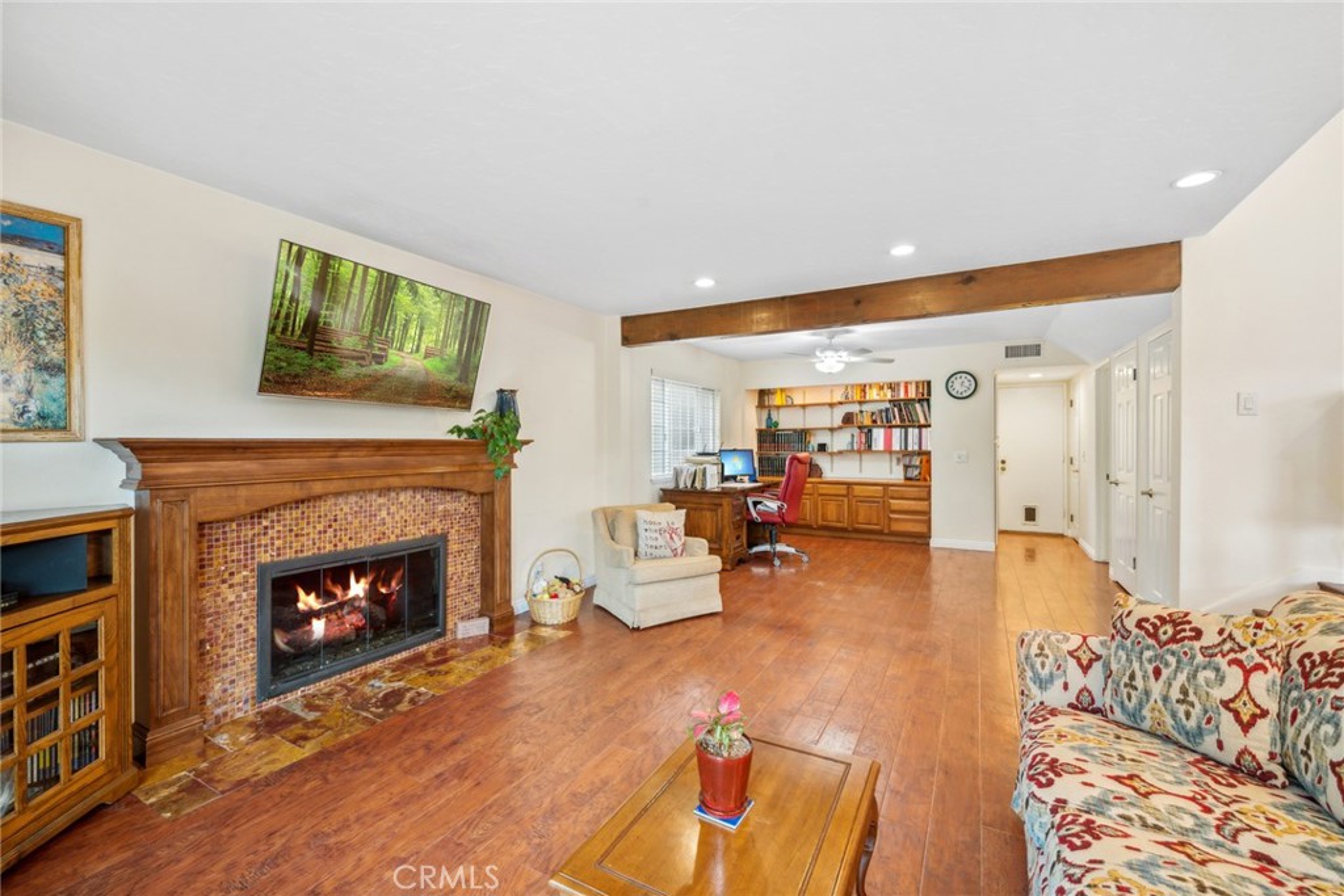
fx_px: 523
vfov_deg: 81.2
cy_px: 448
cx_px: 672
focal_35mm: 14
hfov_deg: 104.2
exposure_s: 1/4
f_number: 8
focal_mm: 14
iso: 400
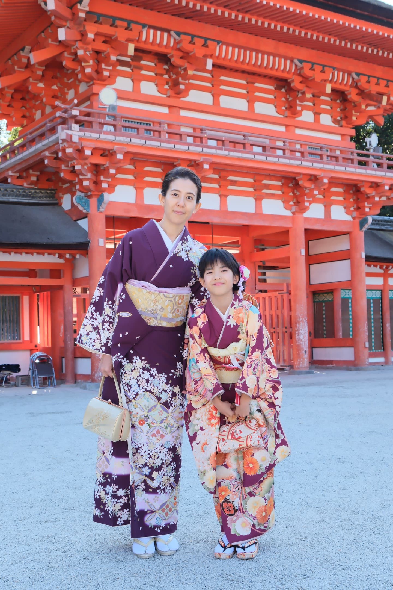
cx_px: 196
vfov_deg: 47.4
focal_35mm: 41
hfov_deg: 32.6
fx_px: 671
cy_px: 295
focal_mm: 27.5
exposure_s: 1/160
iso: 800
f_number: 7.1
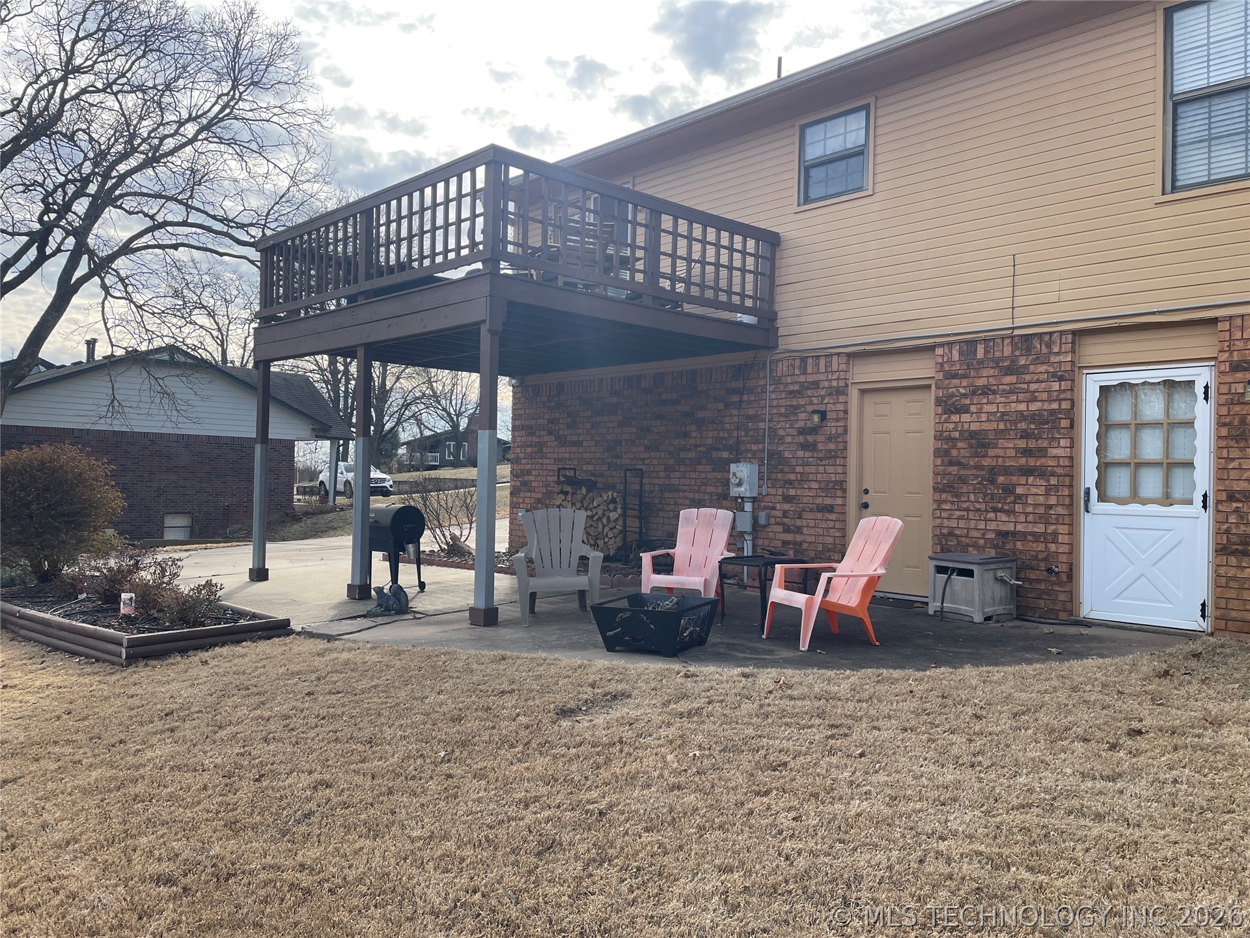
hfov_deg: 67.3
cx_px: 625
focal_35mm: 26
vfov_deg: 53.1
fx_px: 939
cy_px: 469
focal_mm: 4.2
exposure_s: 1/1490
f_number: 1.6
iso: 32
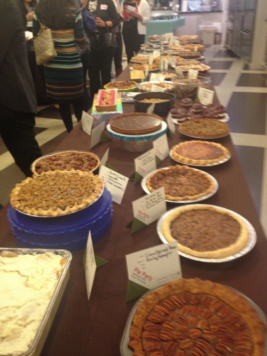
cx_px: 134
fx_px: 360
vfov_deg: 52.6
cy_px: 178
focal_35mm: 35
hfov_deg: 40.7
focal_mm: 4.28
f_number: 2.4
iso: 250
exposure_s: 1/20
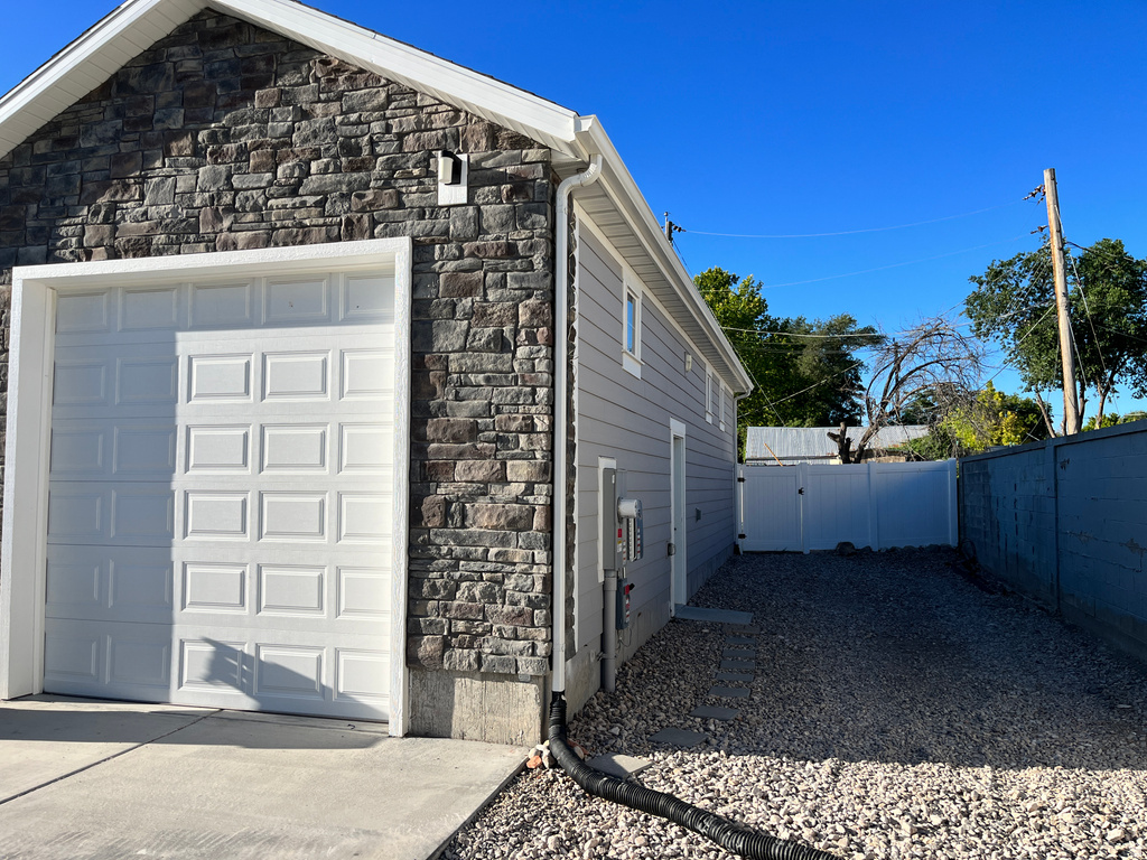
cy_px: 430
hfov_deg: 67.3
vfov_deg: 53.1
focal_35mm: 26
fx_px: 862
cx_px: 574
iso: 50
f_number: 1.6
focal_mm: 5.1
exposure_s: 1/2755
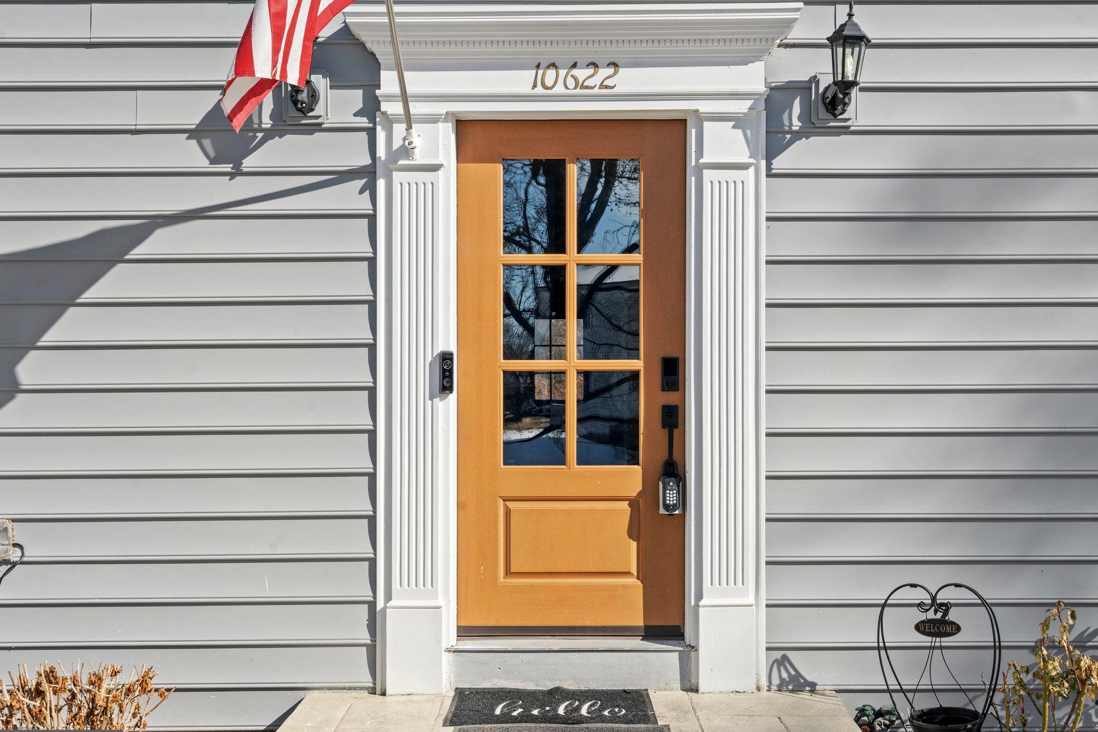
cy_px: 384
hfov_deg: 51.9
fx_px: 1128
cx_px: 578
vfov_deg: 35.9
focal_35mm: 37
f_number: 13
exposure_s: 1/500
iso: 250
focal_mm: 35
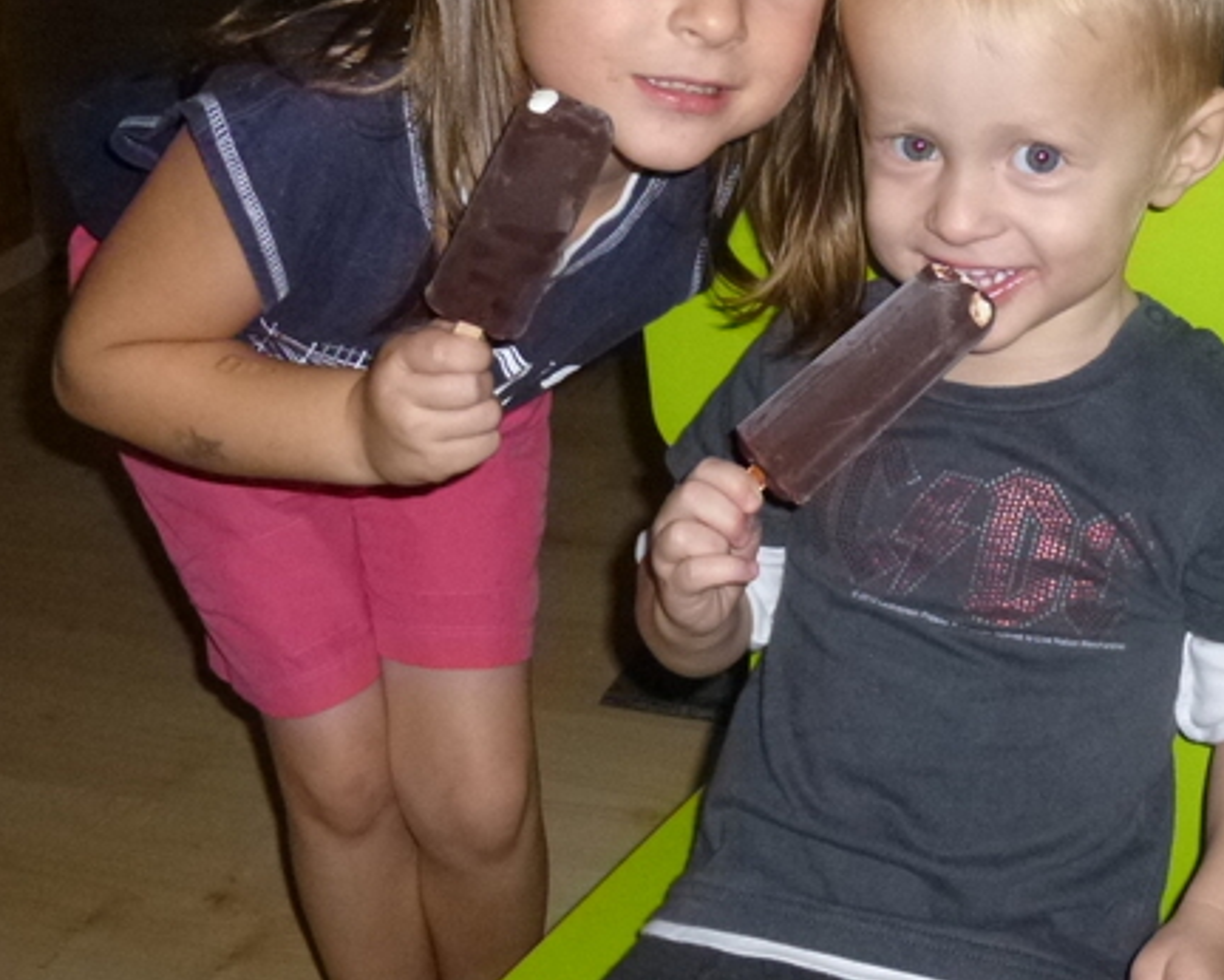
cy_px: 235
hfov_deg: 33.3
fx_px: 2030
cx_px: 822
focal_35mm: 56
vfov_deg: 26.8
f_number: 3.4
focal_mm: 5.6
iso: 400
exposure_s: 1/125
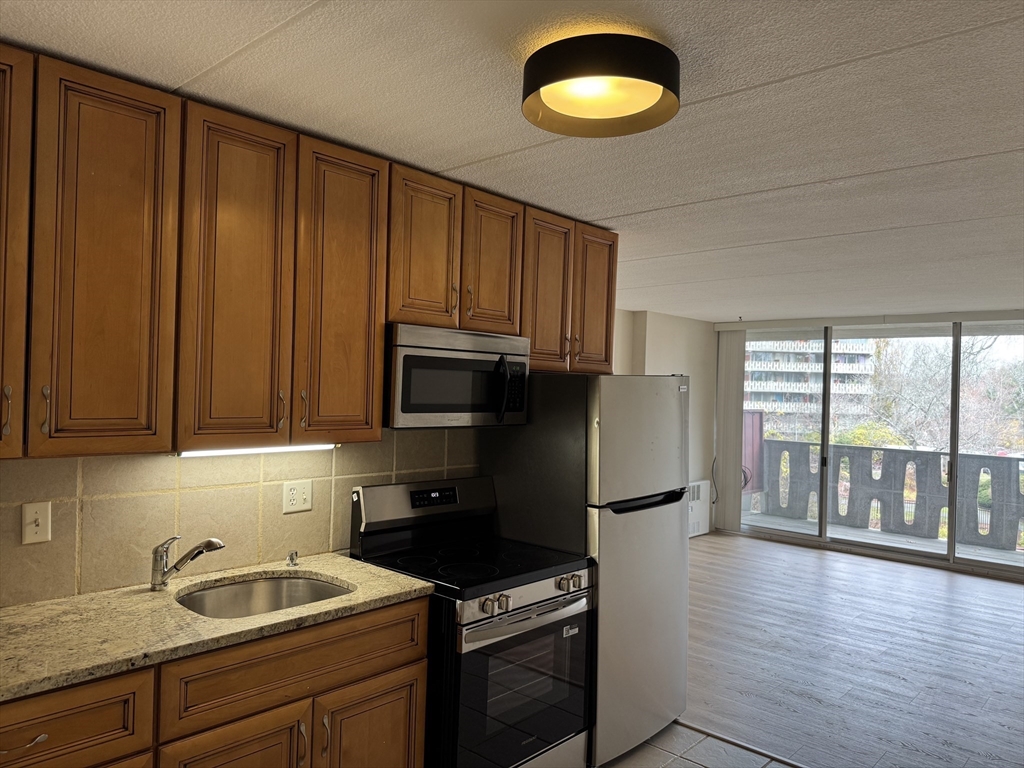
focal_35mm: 24
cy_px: 384
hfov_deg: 71.6
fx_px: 710
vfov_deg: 56.8
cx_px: 512
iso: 125
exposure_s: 1/60
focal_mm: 6.76
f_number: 1.78
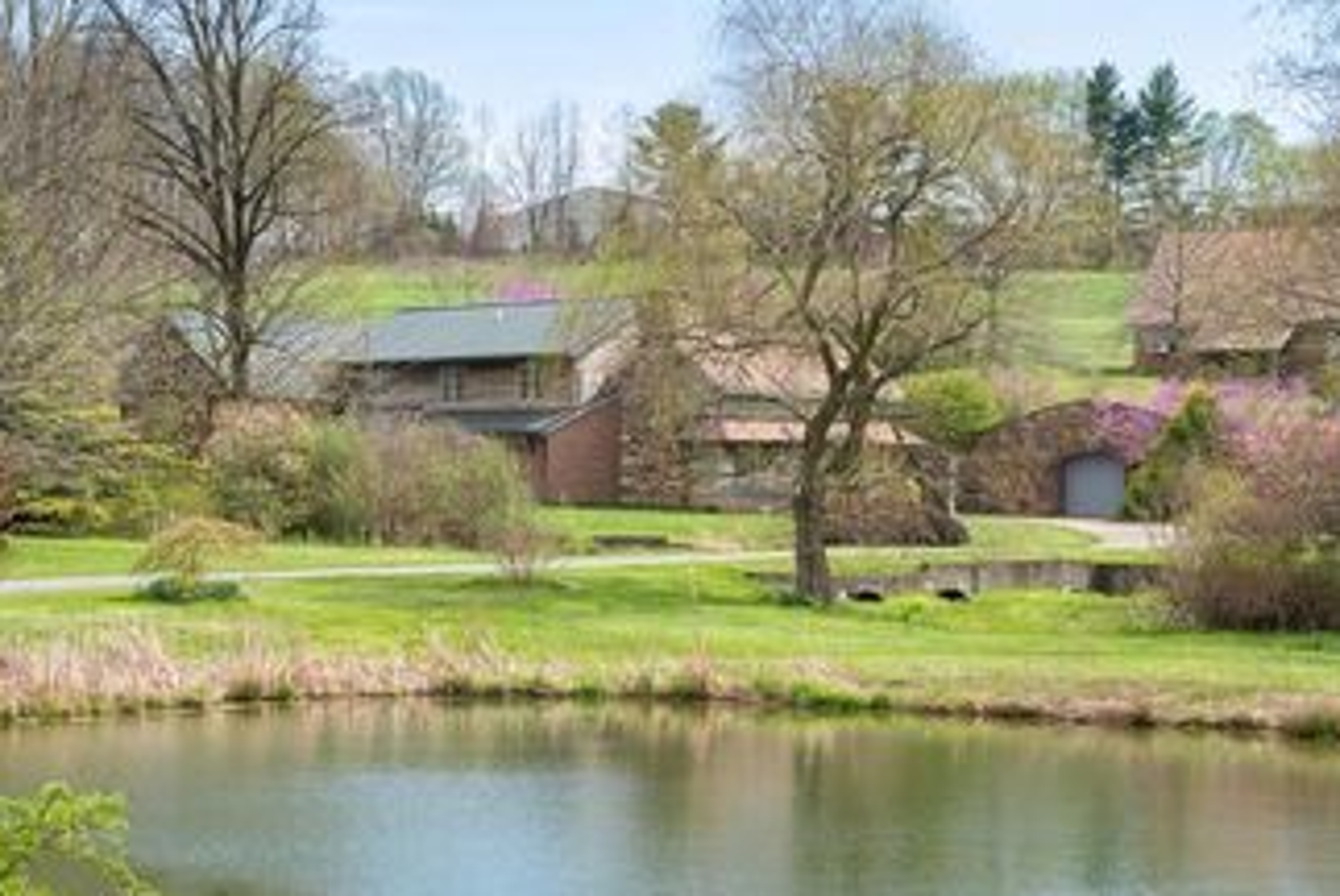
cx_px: 701
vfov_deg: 16.1
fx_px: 3167
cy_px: 458
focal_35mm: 85
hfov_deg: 23.9
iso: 1000
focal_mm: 55
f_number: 9
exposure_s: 1/400
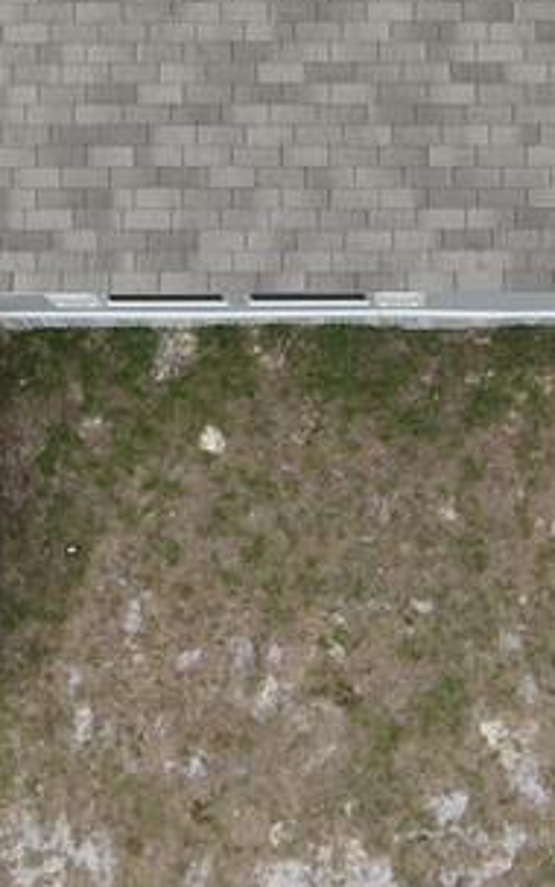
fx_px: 3243
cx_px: 348
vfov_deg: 14.4
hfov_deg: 9.8
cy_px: -511
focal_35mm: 134
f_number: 2.8
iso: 100
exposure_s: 1/250
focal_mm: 4.5
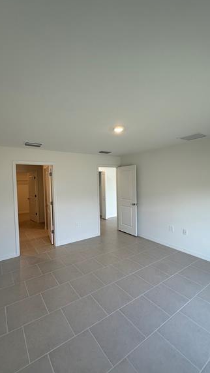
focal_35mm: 16
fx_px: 158
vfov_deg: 99.4
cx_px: 98
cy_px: 188
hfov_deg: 67.0
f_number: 2.2
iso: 100
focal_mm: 2.22
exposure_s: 1/120
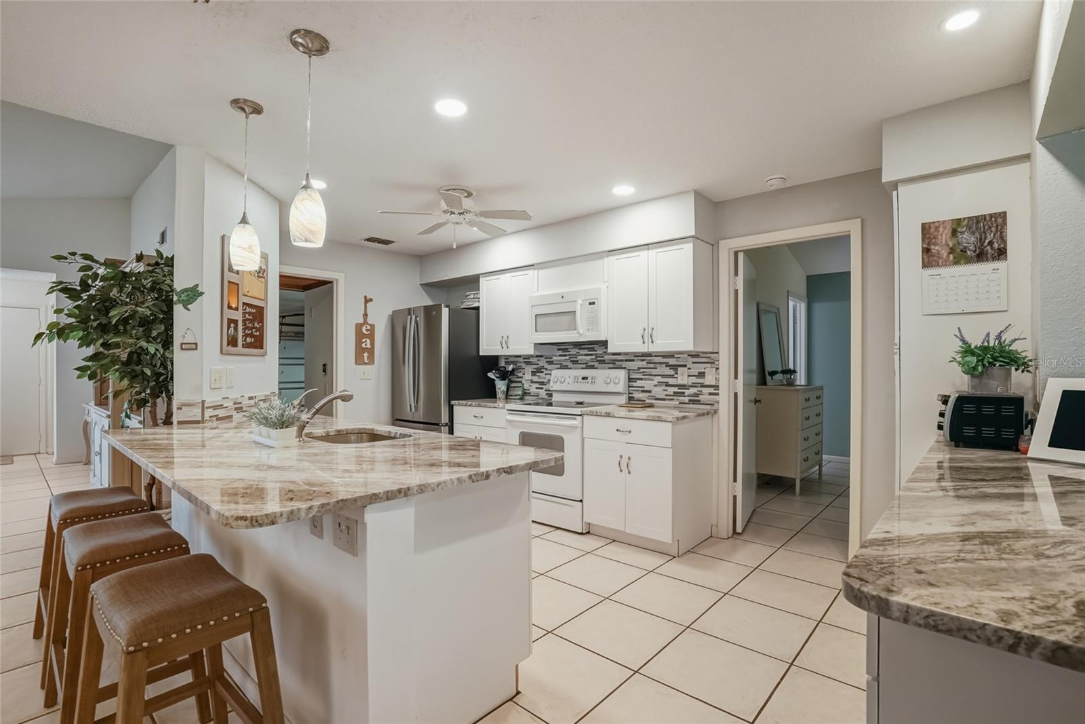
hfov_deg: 96.7
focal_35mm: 16
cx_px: 542
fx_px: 482
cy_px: 362
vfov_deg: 73.8
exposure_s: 1/250
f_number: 9
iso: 640
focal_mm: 16
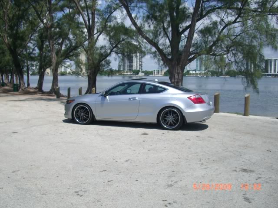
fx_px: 305
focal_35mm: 38
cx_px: 139
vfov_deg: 37.7
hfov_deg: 49.0
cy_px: 104
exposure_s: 1/400
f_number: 5.6
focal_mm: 7.9
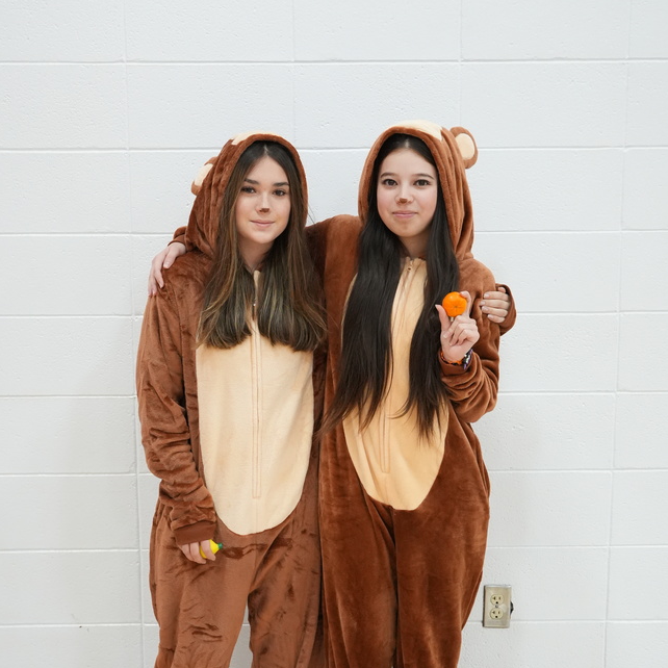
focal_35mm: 61
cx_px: 318
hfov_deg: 28.2
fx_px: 1332
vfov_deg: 28.0
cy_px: 431
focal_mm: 30
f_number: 4.5
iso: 3200
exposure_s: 1/250
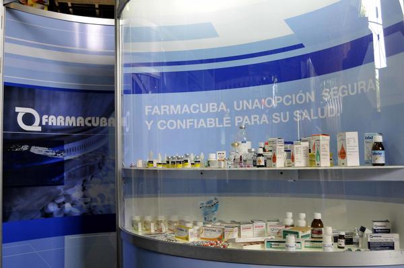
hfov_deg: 49.6
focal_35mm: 39
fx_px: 437
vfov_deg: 34.2
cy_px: 134
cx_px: 202
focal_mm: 26
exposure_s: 1/100
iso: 1600
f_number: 5.6
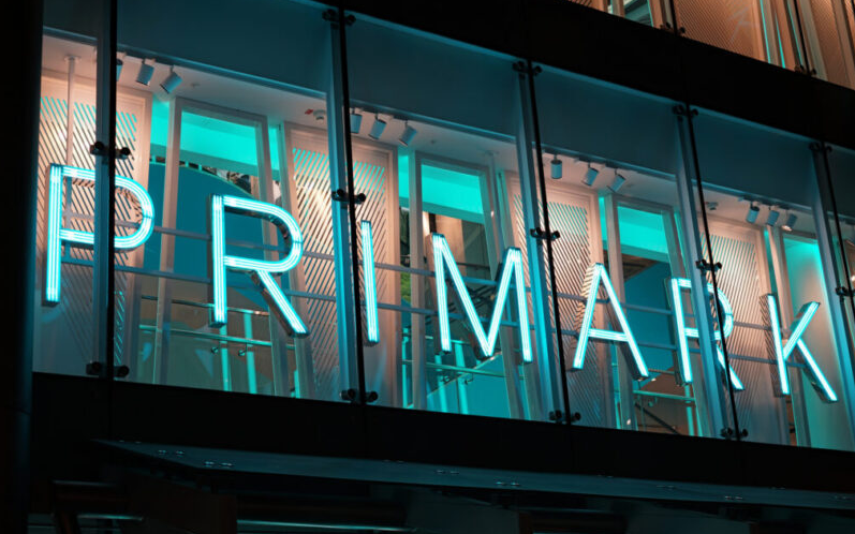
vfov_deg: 22.7
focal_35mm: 57
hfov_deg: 35.7
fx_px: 1328
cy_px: 285
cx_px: 422
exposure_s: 1/60
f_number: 4
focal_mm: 55
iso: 160
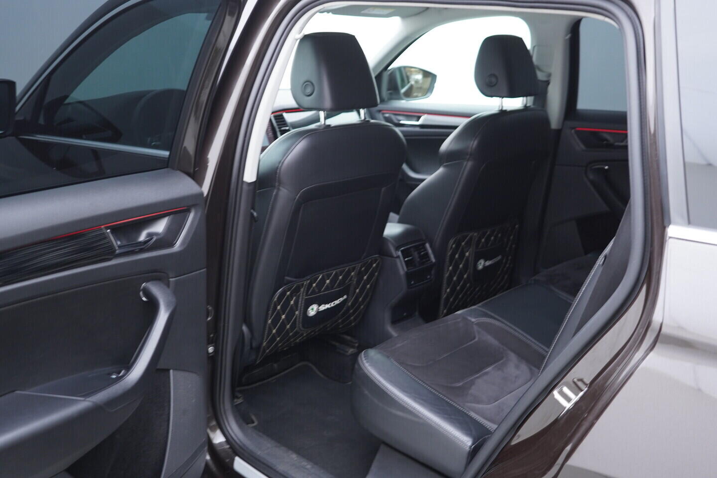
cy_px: 239
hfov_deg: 53.1
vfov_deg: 36.9
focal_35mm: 36
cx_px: 358
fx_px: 717
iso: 320
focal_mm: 24
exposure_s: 1/40
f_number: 2.8
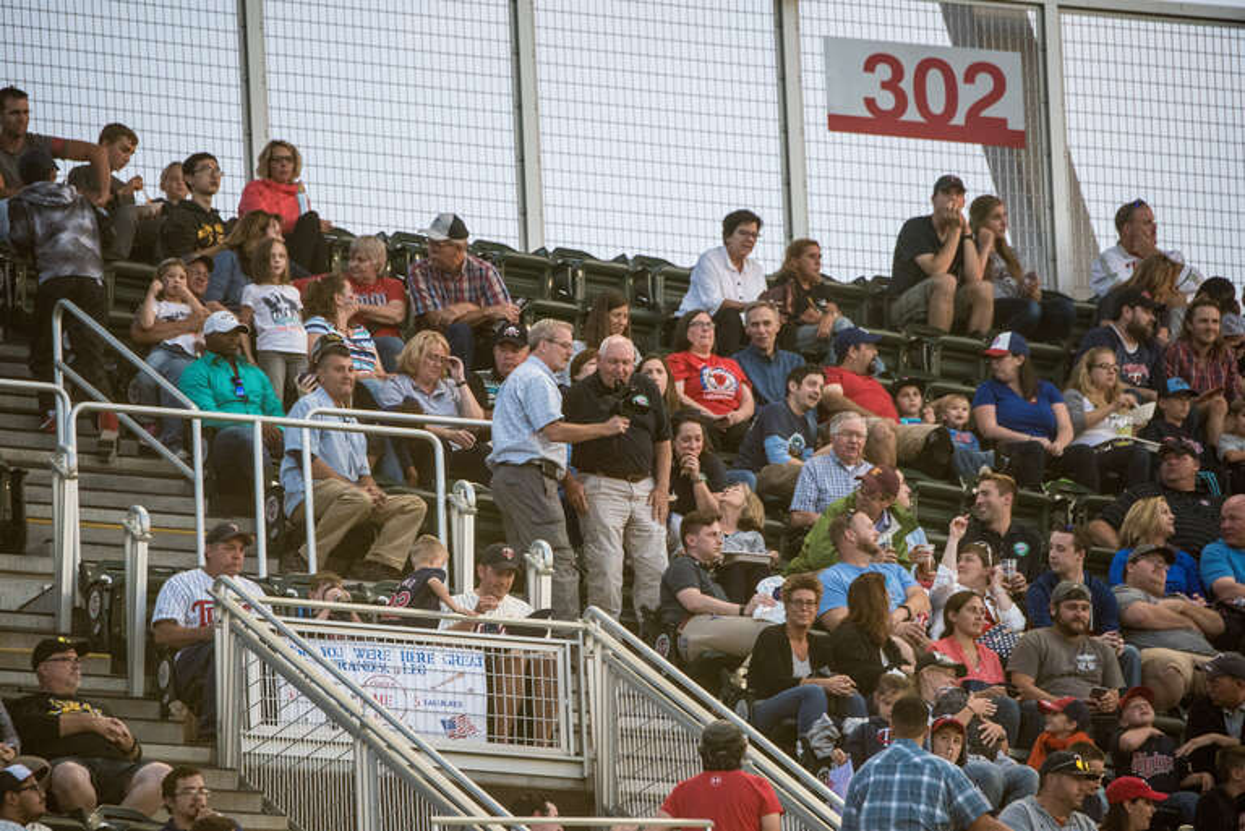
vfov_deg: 3.4
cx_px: 622
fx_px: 13841
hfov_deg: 5.2
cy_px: 416
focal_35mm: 400
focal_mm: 400
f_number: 6.3
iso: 2500
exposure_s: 1/250
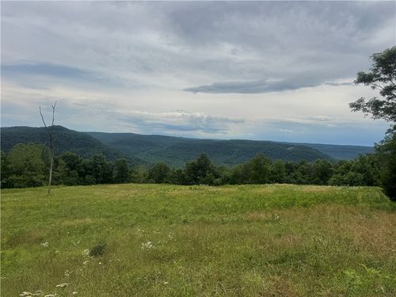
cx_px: 198
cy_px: 148
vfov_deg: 56.8
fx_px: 275
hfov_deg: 71.6
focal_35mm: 24
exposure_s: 1/10417
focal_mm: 6.76
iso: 80
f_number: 1.78
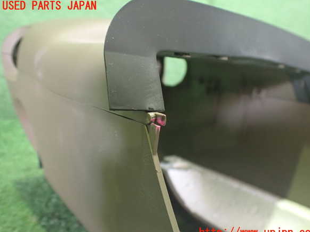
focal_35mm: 31
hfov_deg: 58.4
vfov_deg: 45.4
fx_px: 277
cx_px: 160
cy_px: 119
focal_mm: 5.4
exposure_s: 1/30
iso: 1250
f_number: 2.3
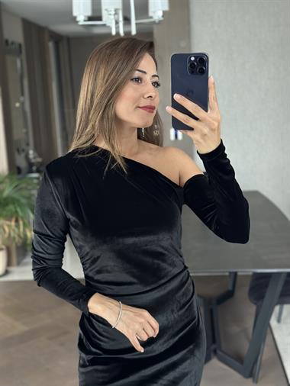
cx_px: 145
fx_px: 536
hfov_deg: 30.3
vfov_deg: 39.6
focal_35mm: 48
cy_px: 193
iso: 400
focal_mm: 6.86
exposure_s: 1/50
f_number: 1.78
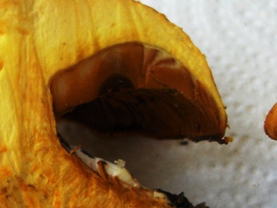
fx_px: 1001
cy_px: 167
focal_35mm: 125
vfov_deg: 11.8
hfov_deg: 15.5
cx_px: 21
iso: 100
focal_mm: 10.19
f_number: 3.5
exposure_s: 1/262
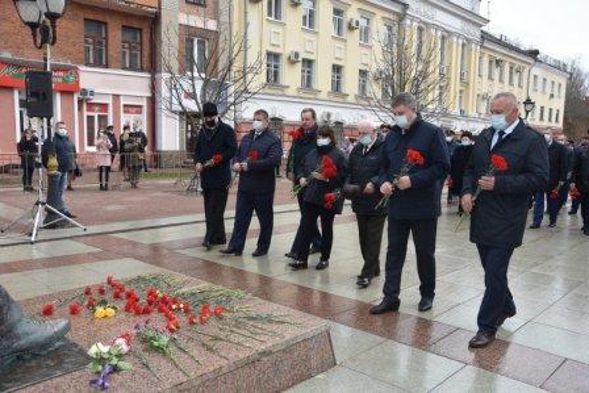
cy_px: 196
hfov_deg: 59.5
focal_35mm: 32
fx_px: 516
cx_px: 294
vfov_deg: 41.7
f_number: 6.3
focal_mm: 21
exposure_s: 1/250
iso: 100
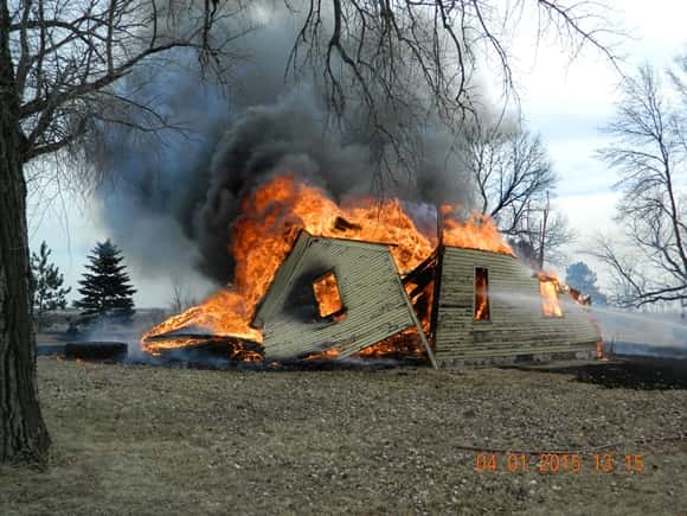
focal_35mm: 35
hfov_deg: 52.6
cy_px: 258
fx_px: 695
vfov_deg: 40.7
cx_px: 344
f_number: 3.3
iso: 80
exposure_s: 1/800
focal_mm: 6.2
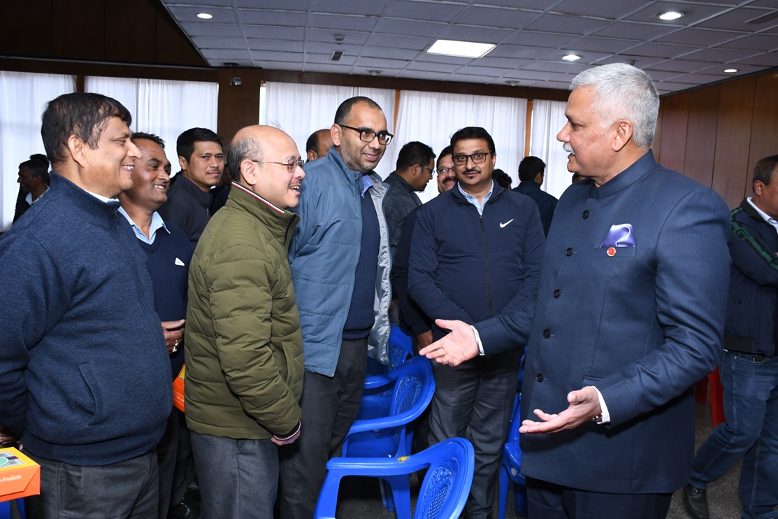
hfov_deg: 61.9
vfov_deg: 43.6
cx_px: 389
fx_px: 648
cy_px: 260
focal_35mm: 30
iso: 800
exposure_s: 1/125
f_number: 5.6
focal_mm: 20
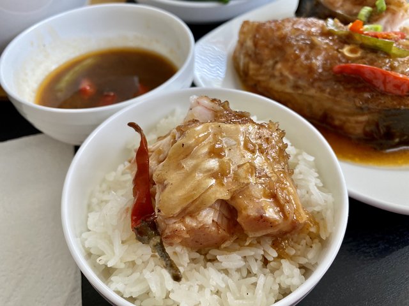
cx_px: 204
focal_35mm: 26
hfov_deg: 67.3
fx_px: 307
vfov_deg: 53.1
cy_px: 153
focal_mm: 4.25
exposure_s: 1/88
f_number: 1.8
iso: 125
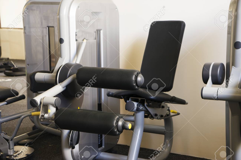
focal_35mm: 70
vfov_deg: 19.4
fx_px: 468
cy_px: 80
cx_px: 120
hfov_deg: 28.9
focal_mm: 70
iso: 160
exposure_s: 1/13
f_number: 6.3
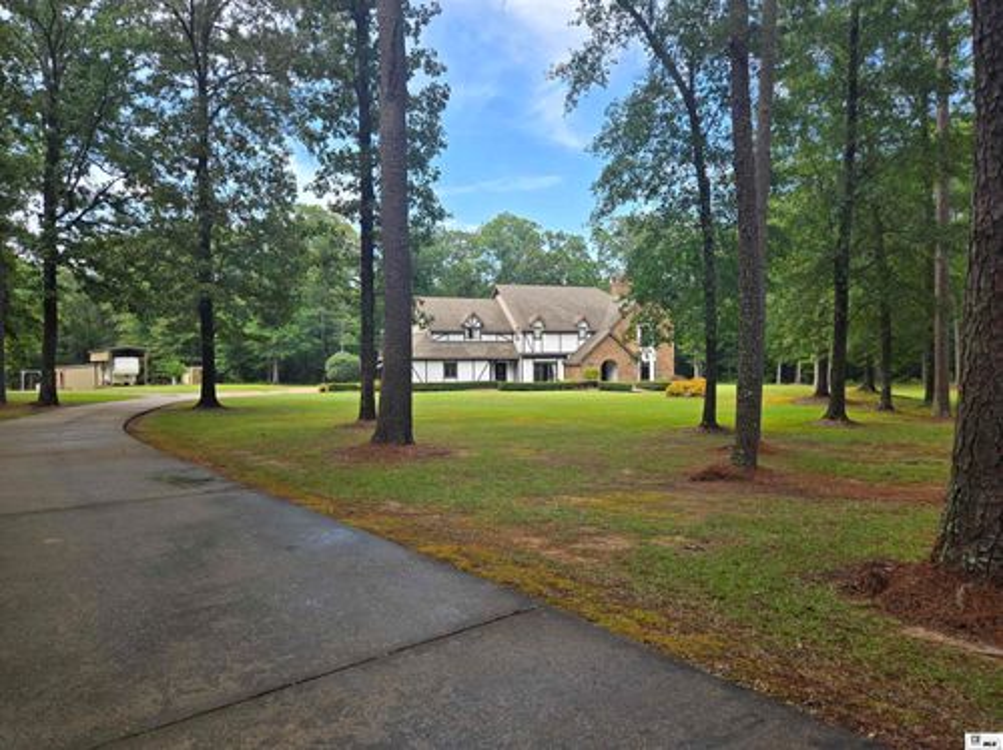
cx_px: 502
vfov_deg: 58.8
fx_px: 666
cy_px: 375
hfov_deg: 74.0
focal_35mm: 23
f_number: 1.8
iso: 25
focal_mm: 5.4
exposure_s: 1/500
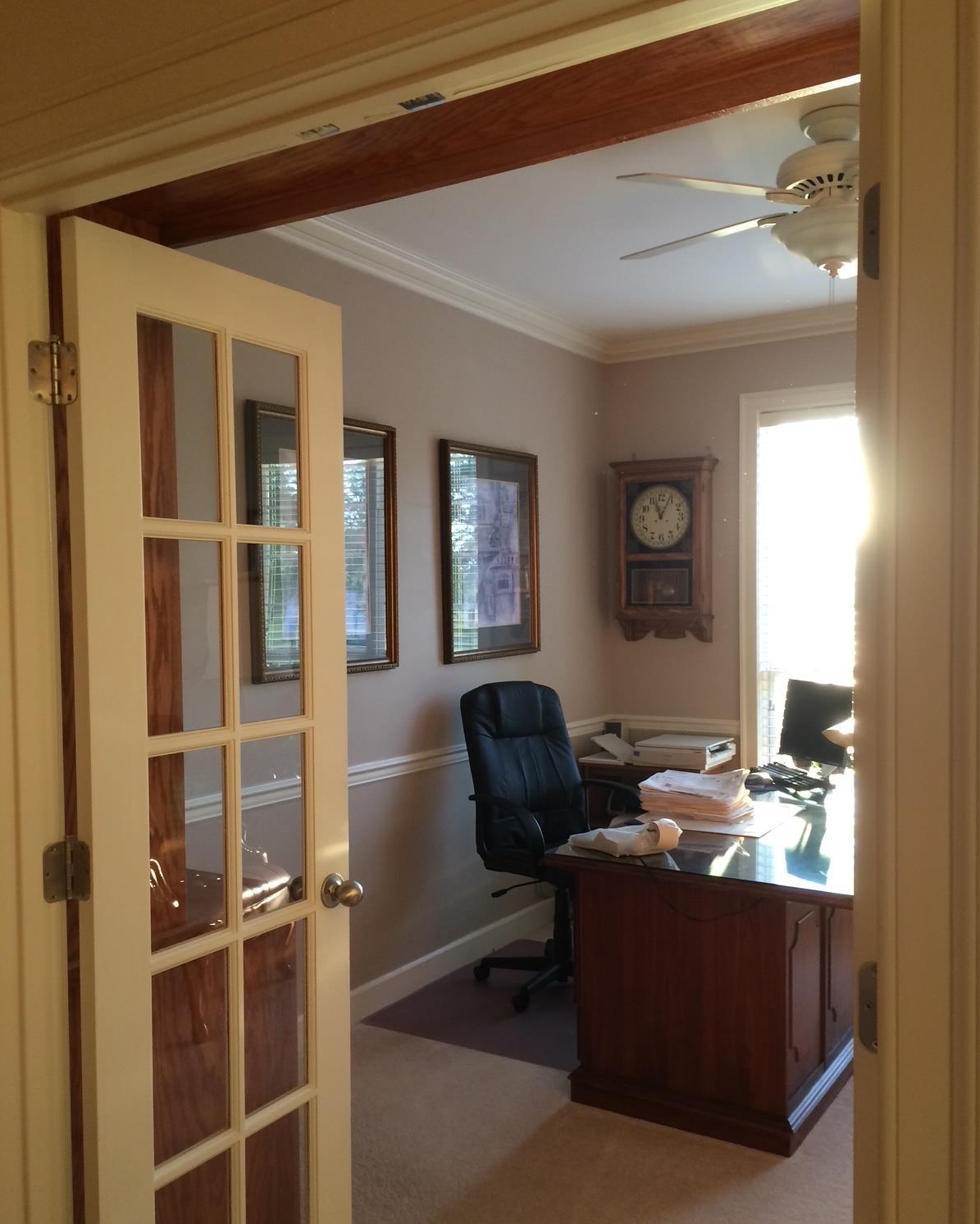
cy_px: 648
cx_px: 496
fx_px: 1160
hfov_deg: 45.8
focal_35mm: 32
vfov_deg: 55.6
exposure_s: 1/30
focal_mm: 4.12
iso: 100
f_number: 2.2
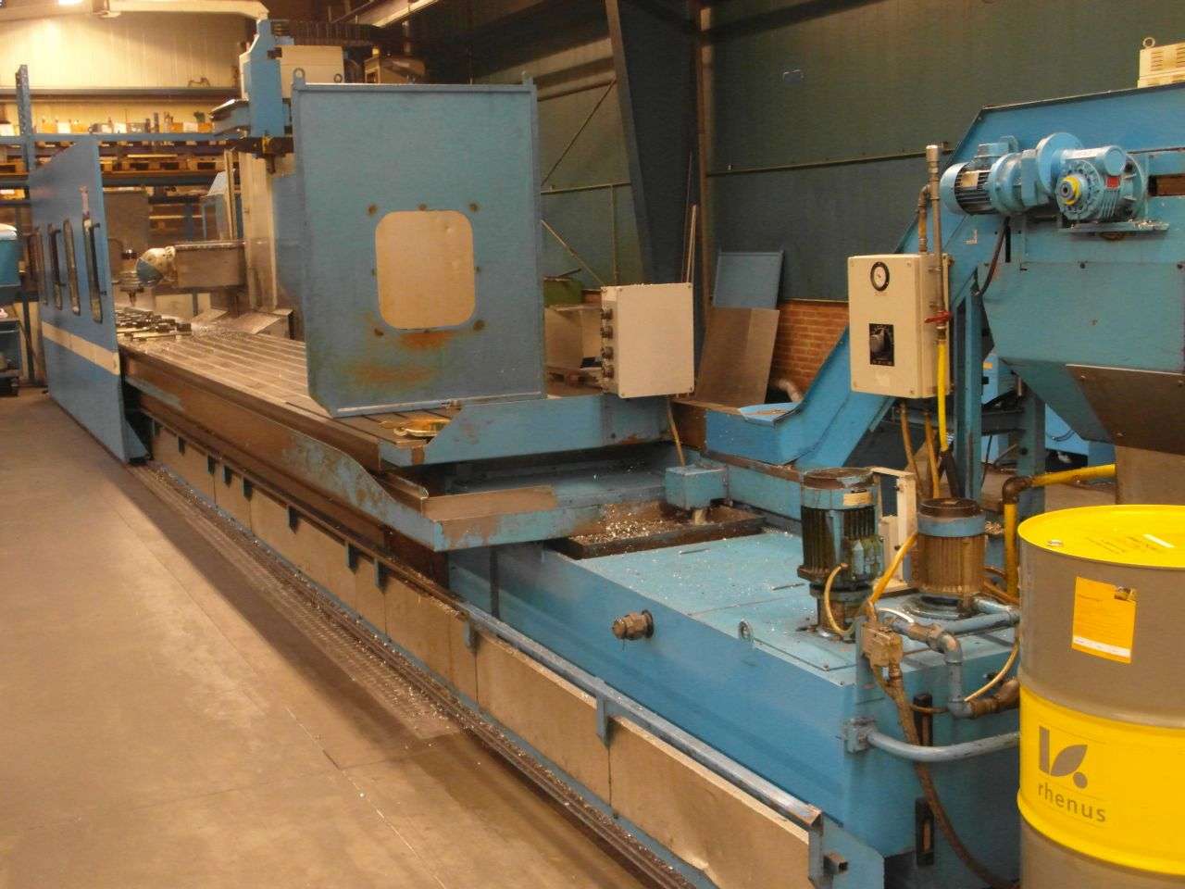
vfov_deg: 34.3
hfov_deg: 44.8
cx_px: 592
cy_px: 444
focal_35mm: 42
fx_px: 1438
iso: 800
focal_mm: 7.5
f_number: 3.2
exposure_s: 1/45
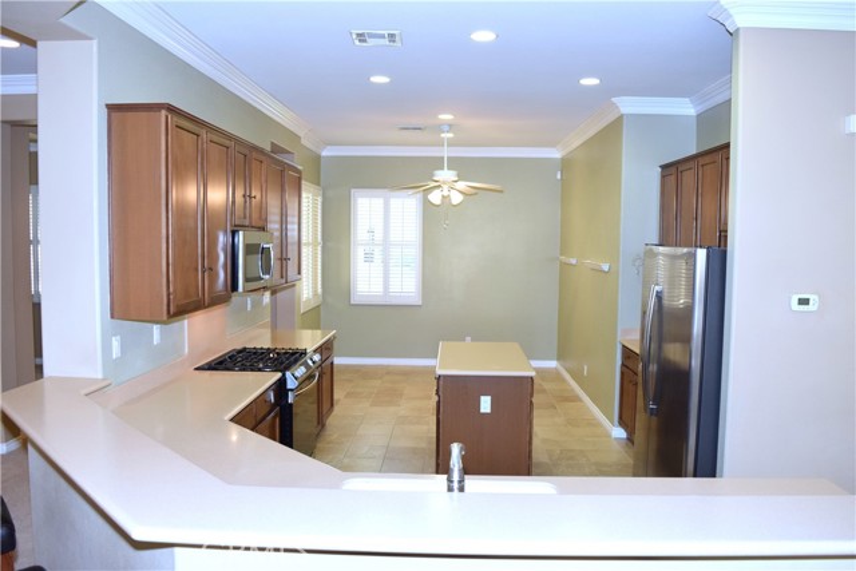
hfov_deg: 67.4
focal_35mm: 27
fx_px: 642
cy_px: 286
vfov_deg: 48.0
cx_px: 428
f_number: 5
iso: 800
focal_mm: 18
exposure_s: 1/100
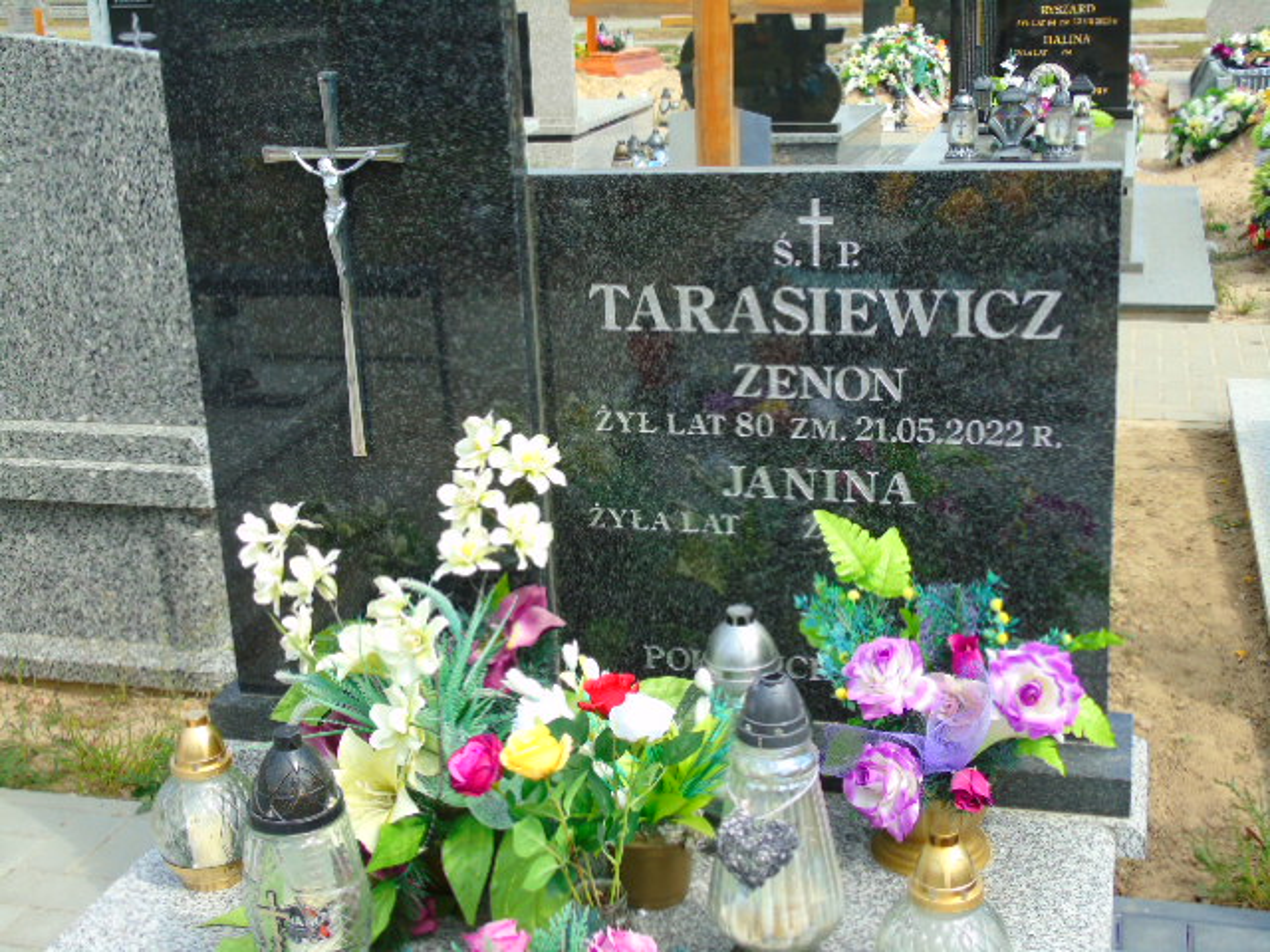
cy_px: 476
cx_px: 635
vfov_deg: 31.5
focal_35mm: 46
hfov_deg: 41.2
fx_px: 1688
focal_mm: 8.2
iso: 80
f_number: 4.1
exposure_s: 1/320
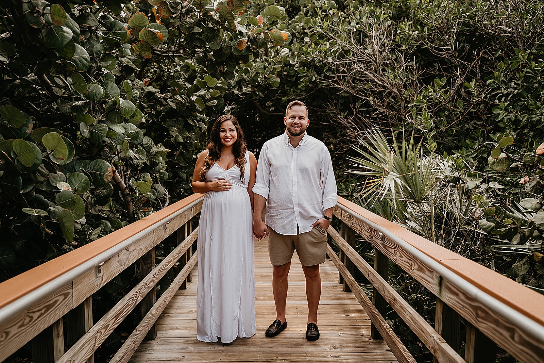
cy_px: 182
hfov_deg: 58.7
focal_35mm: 32
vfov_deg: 41.1
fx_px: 484
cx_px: 272
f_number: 2.8
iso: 125
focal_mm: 32
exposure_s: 1/200
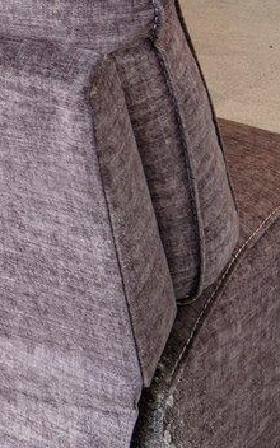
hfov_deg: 10.7
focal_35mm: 83
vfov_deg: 20.4
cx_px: -566
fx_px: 1013
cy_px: -270
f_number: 8
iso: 400
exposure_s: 1/25
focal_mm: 14
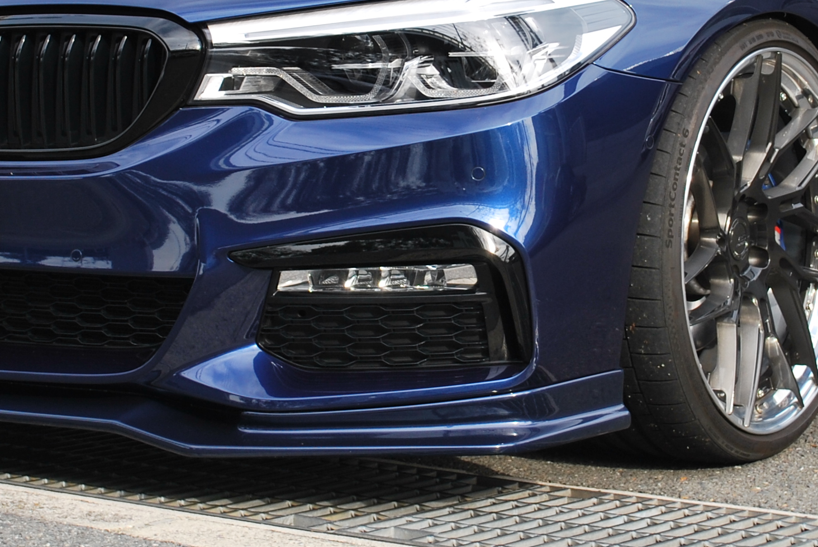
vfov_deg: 11.5
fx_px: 2707
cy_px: 64
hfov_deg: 17.2
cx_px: 480
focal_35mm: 119
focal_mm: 30
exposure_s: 1/125
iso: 110
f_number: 5.6
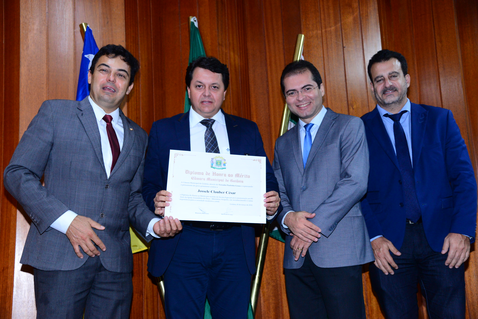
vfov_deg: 30.5
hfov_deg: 44.5
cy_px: 160
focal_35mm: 44
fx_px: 584
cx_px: 239
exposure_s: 1/125
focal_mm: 44
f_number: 4.5
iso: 2500
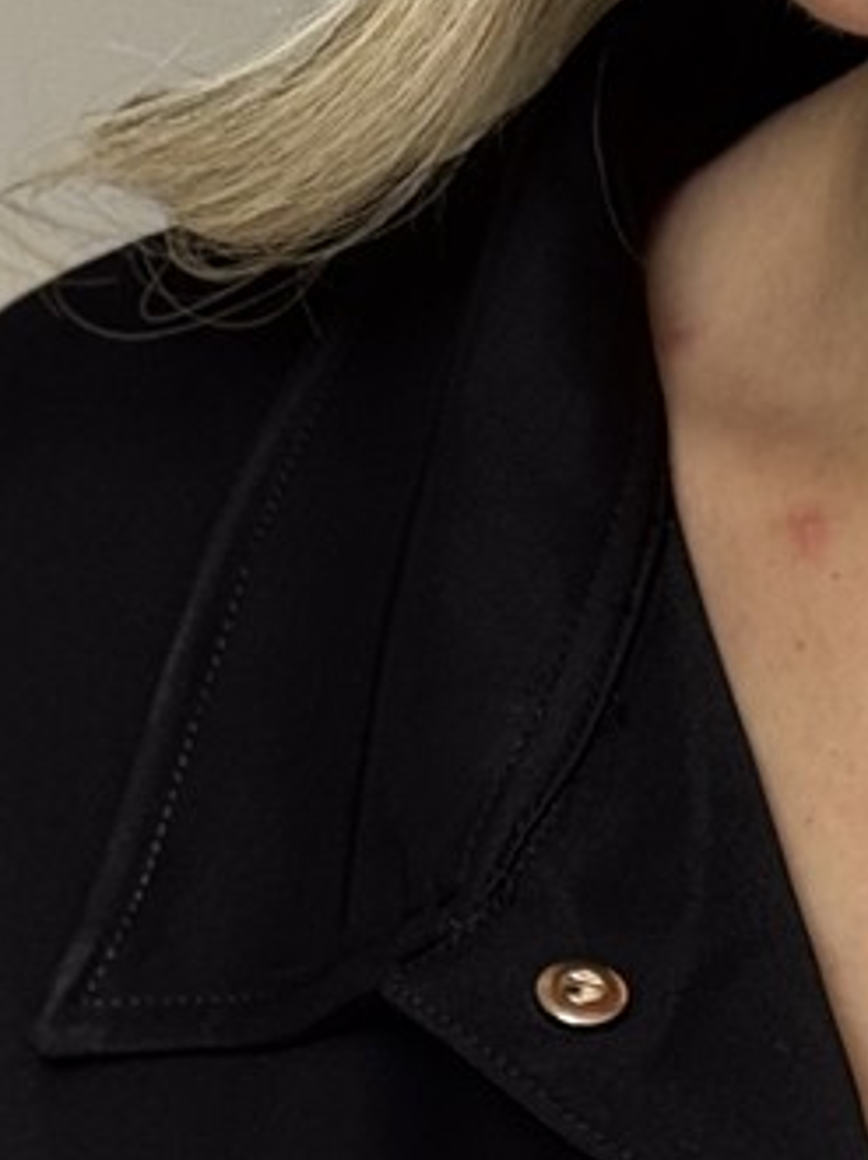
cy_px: 2285
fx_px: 7800
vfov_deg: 8.1
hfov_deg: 6.3
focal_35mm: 233
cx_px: 1125
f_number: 1.78
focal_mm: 6.76
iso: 50
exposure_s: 1/121
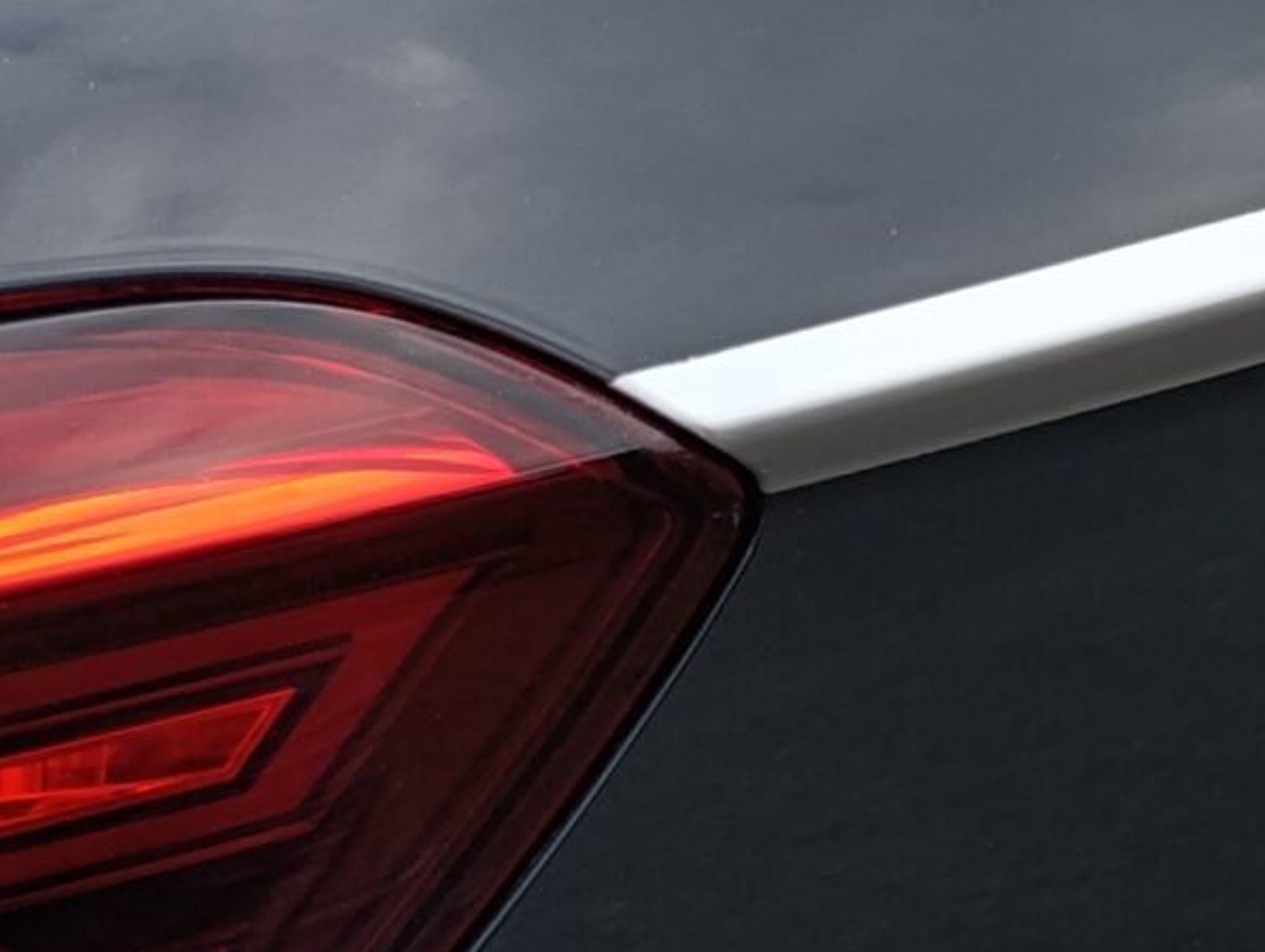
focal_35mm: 99
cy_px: 2
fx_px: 3623
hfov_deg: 16.7
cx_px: 2243
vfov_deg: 14.7
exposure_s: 1/167
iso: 50
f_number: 1.6
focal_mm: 6.14
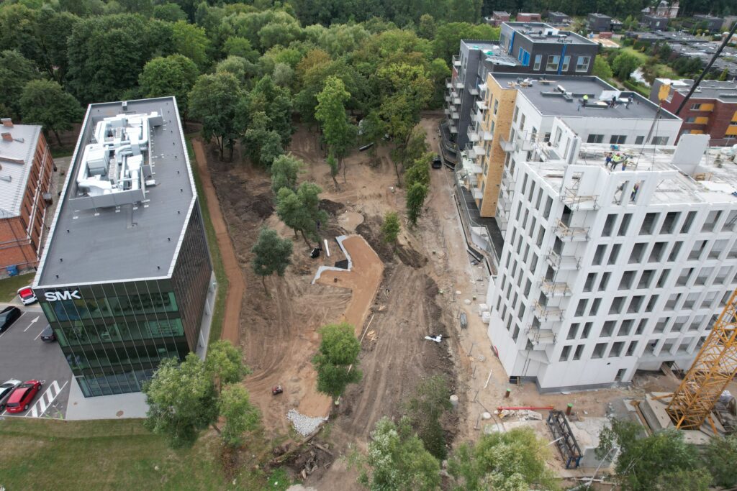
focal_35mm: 22
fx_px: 450
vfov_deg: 57.2
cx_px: 368
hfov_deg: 78.6
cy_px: 246
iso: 120
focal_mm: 8.38
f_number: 2.8
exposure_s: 1/725
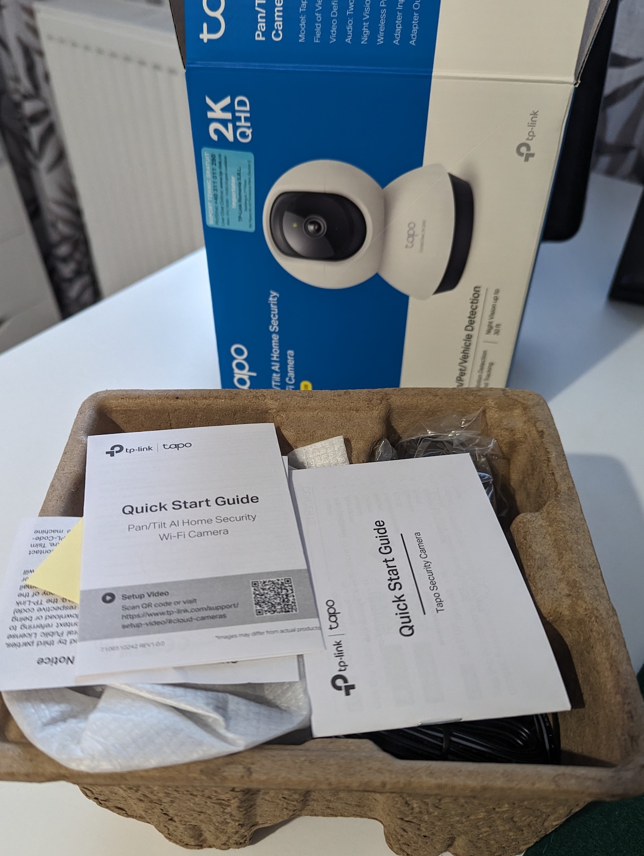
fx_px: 693
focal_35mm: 28
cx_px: 287
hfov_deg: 49.8
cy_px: 476
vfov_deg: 63.2
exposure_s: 1/64.4
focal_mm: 6.81
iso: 328
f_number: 1.85
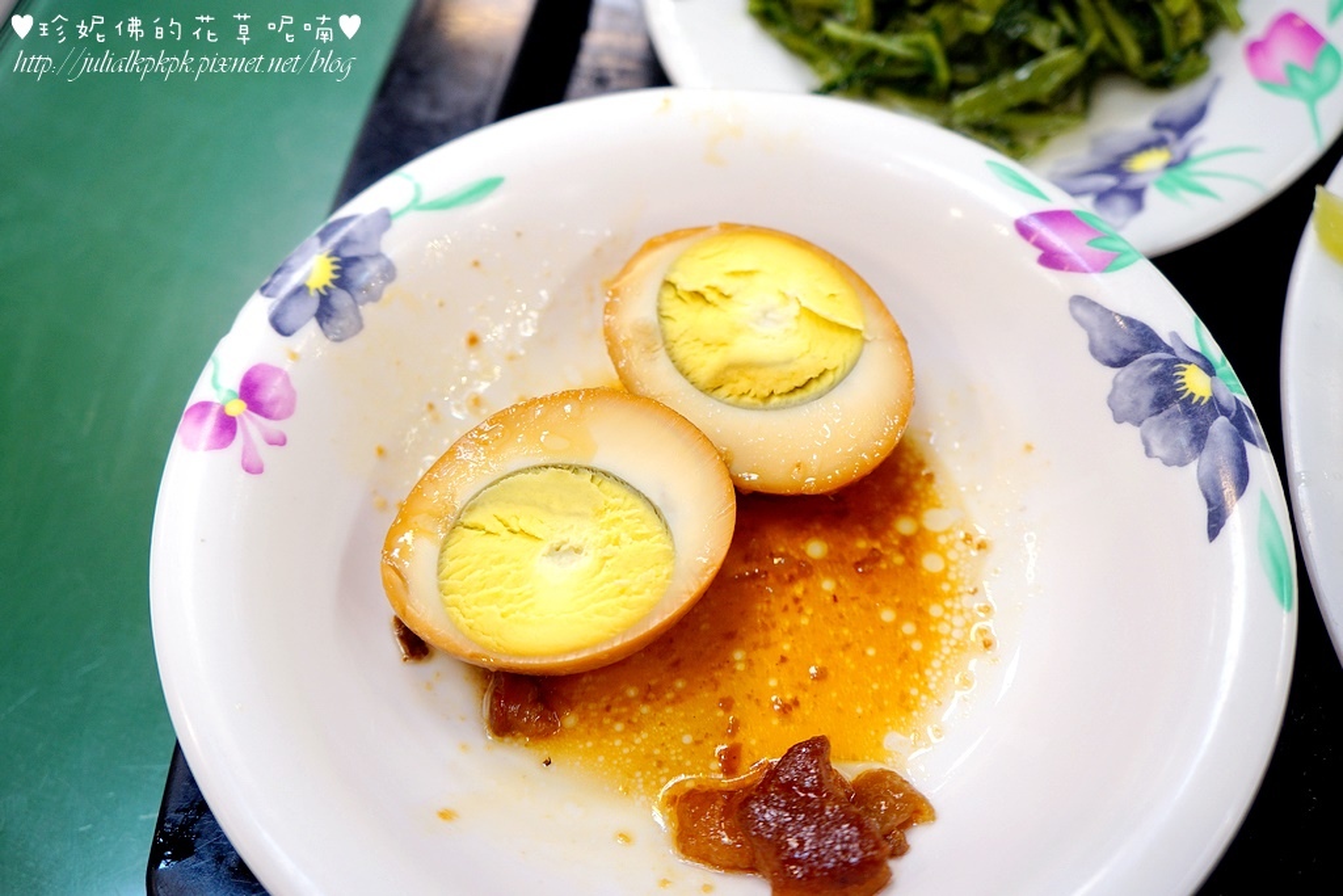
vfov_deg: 40.0
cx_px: 672
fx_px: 1231
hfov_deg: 57.2
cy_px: 448
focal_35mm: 33
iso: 250
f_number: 4
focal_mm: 22
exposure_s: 1/60
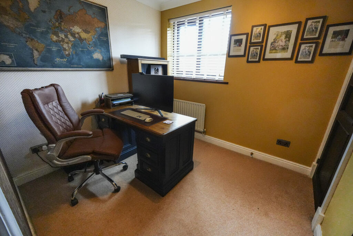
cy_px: 118
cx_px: 176
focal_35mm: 16
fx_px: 154
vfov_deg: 74.6
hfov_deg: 97.6
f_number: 4
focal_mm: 10.5
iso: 5000
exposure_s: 1/160
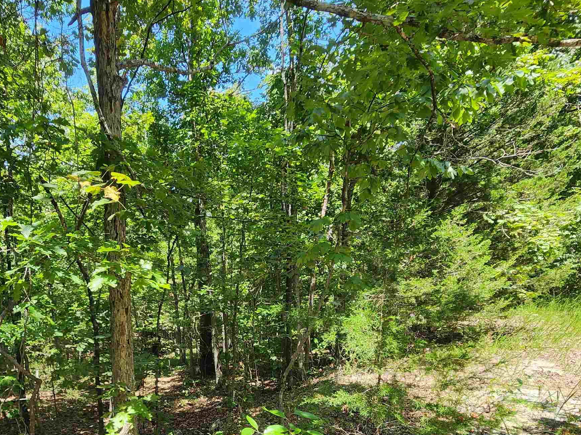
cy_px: 364
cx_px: 179
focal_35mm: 23
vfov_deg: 53.8
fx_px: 386
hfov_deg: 71.1
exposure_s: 1/285
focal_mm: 2.2
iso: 50
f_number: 2.2
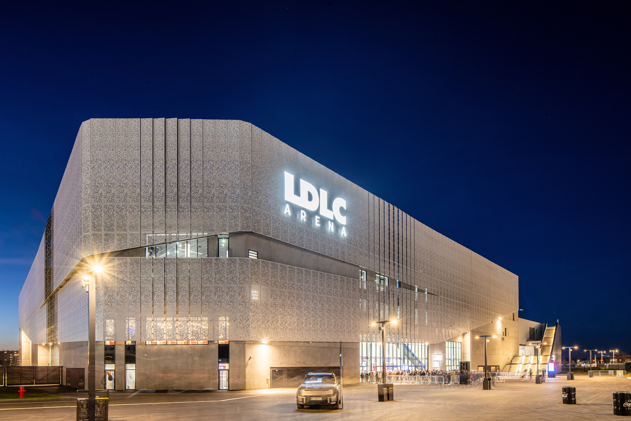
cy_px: 220
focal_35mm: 20
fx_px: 351
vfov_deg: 61.9
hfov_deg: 84.0
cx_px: 309
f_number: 9
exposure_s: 1.6
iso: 200
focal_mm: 19
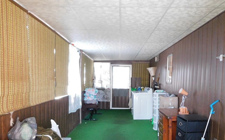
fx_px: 209
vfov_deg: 36.6
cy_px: 101
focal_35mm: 34
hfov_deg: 56.5
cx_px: 127
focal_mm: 4
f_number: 3
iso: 400
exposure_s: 1/20
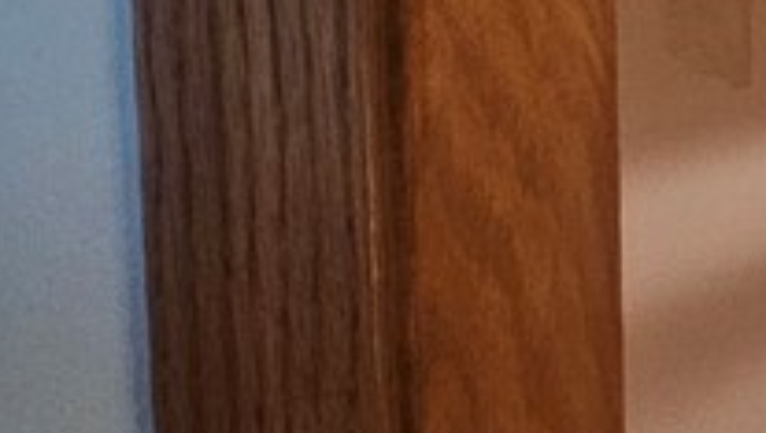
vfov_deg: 17.3
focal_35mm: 70
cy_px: 163
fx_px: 1423
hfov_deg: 17.7
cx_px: 1625
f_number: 2.2
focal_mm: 2.2
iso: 320
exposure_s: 1/30
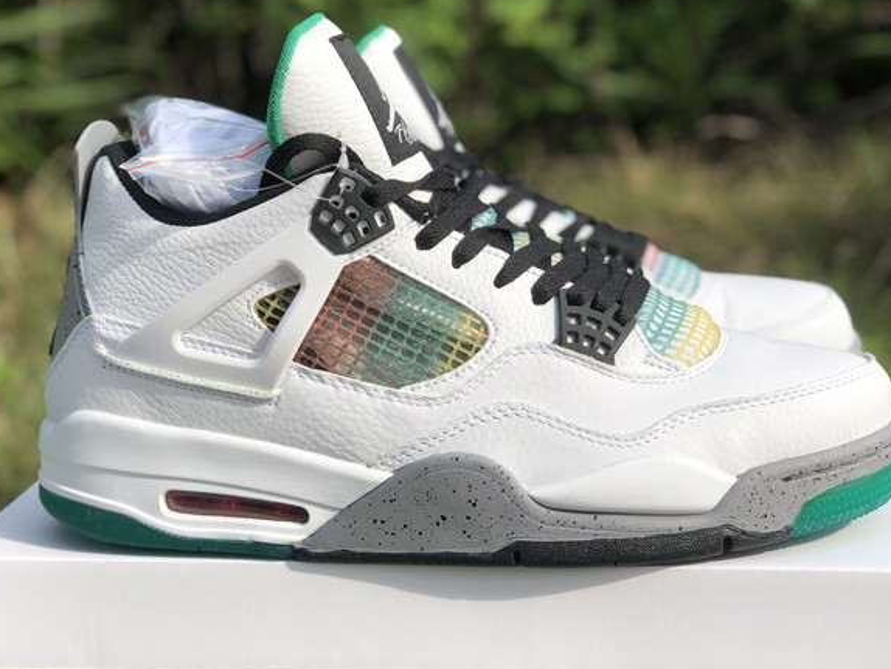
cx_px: 432
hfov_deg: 29.0
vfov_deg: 21.9
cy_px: 338
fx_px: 1725
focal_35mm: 67
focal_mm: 6
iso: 16
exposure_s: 1/1263
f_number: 2.4
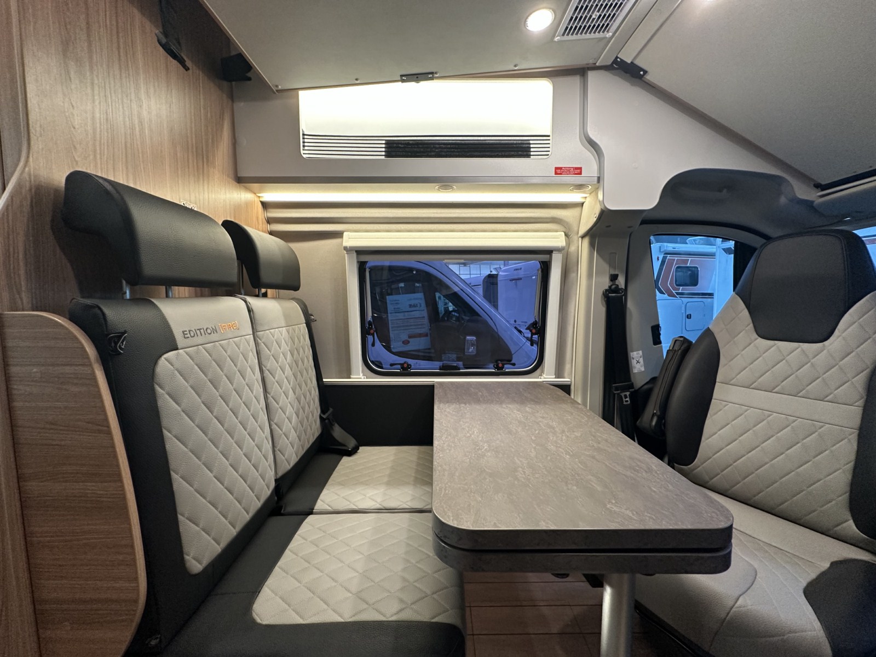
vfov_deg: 85.7
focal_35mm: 14
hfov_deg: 102.1
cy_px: 328
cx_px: 438
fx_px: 354
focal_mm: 2.22
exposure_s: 1/50
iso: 250
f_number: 2.2
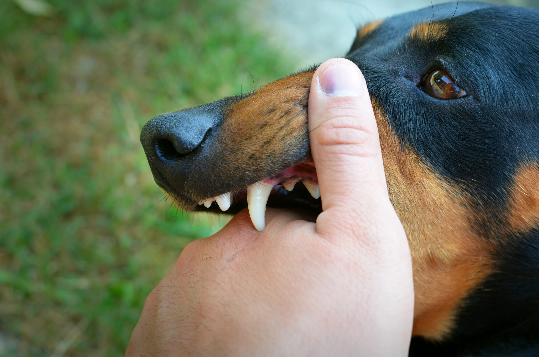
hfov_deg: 37.9
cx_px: 270
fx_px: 784
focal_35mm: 52
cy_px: 178
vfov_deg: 25.6
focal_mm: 35
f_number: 5
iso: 320
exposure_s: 1/250
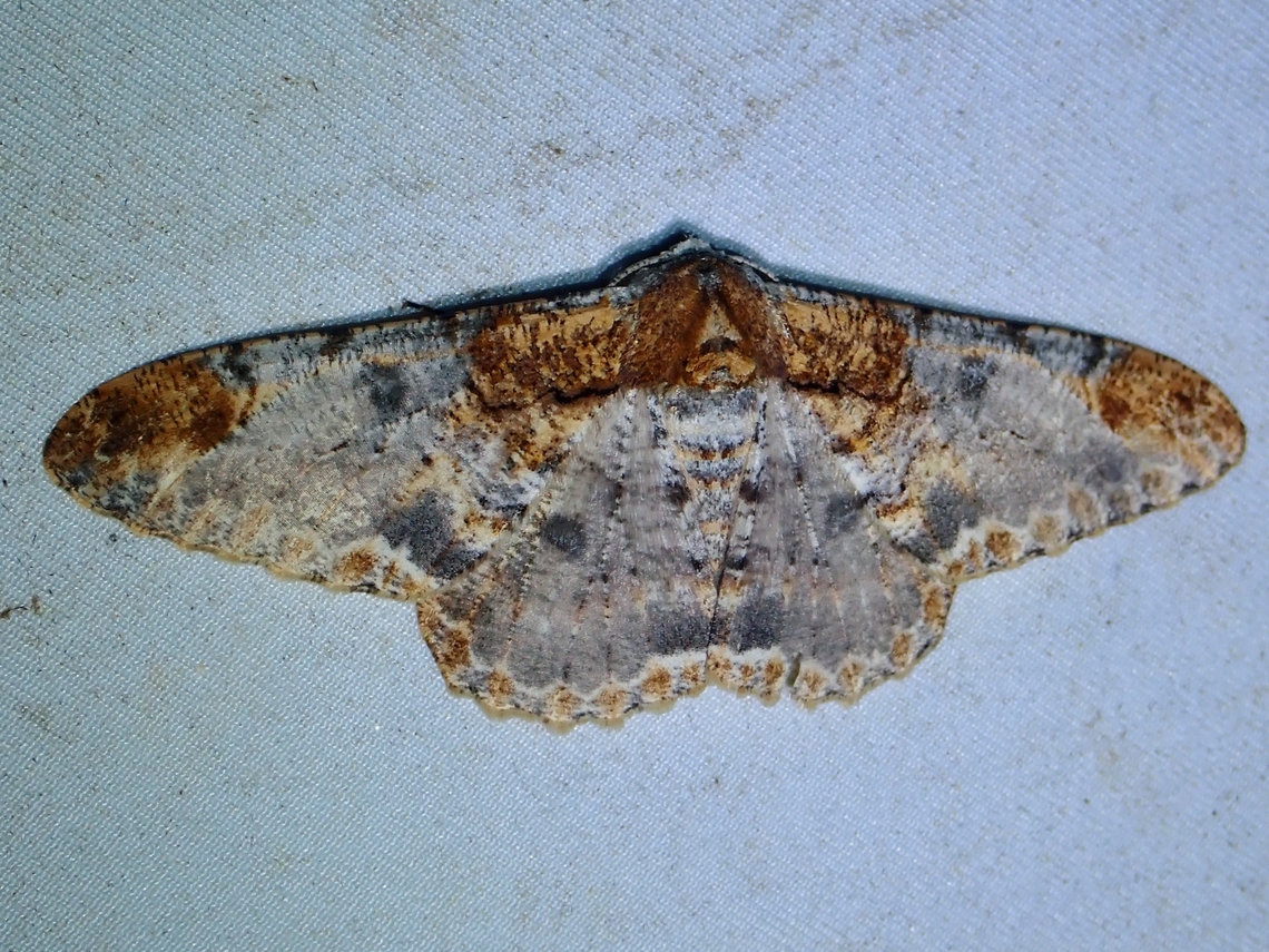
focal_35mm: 77
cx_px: 634
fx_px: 2823
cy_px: 476
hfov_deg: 25.3
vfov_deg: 19.1
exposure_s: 1/1000
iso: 100
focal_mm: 13.65
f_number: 5.6
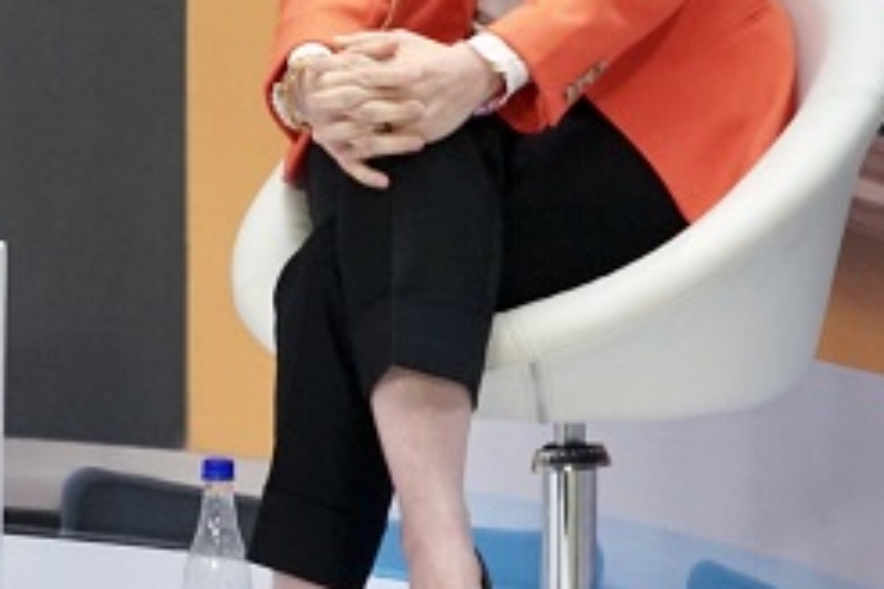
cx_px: -273
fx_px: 7464
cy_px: -14
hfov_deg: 6.7
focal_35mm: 304
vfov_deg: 4.5
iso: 3200
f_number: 6.3
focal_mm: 101
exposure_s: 1/160
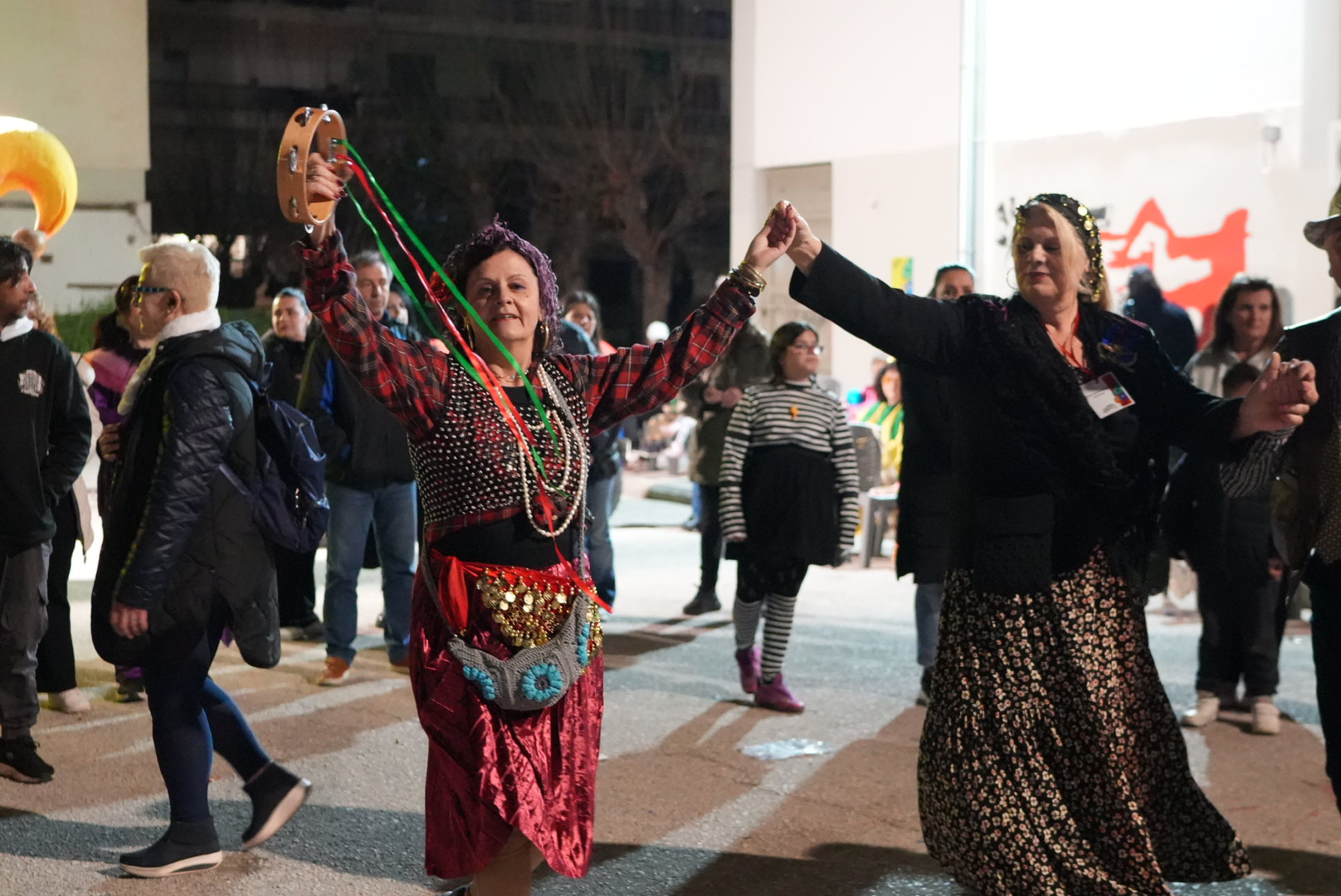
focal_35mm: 52
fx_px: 1938
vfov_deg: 26.0
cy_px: 448
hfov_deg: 38.2
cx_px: 670
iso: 12800
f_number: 2.2
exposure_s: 1/160
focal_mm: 35
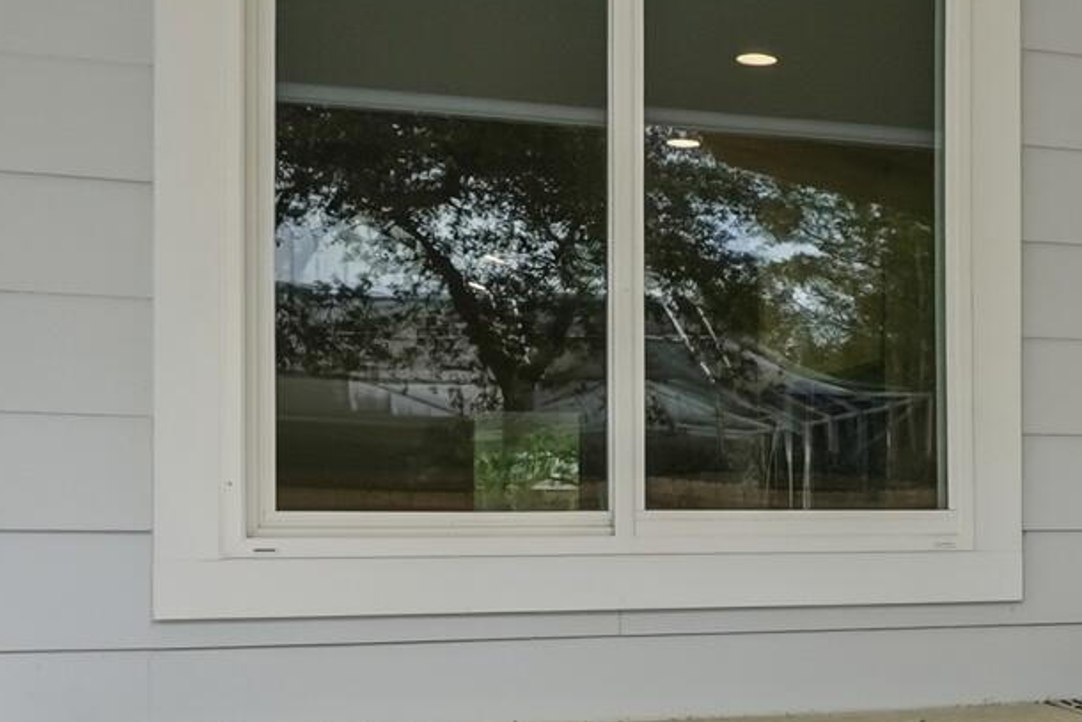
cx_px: 1197
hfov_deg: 30.3
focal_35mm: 59
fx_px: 1774
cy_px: 570
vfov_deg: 22.7
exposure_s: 1/6400
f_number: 5.6
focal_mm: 18
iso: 1250
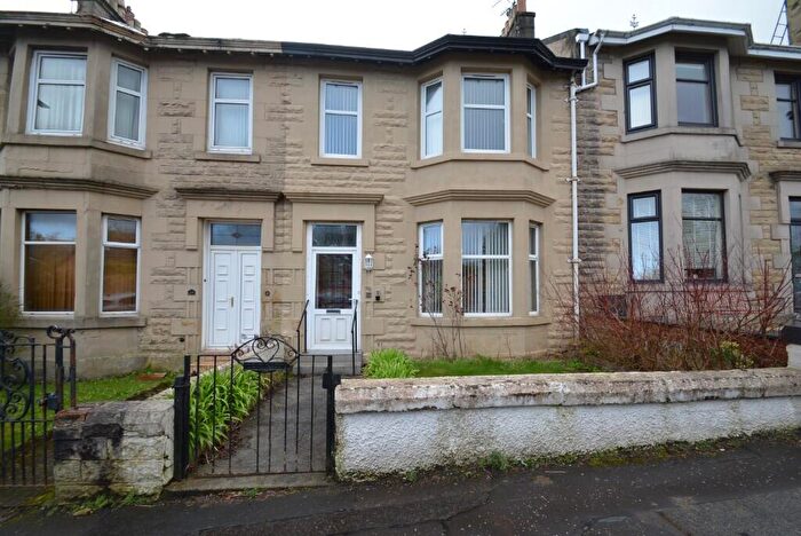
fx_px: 334
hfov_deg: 100.3
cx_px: 400
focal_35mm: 15
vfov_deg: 77.4
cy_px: 268
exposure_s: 1/160
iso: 200
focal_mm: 10
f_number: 6.3
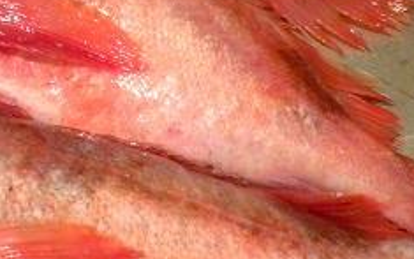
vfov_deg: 13.0
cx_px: 132
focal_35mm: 100
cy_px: 63
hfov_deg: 20.7
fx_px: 1129
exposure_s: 1/18.1
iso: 400
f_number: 3.5
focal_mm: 6.6
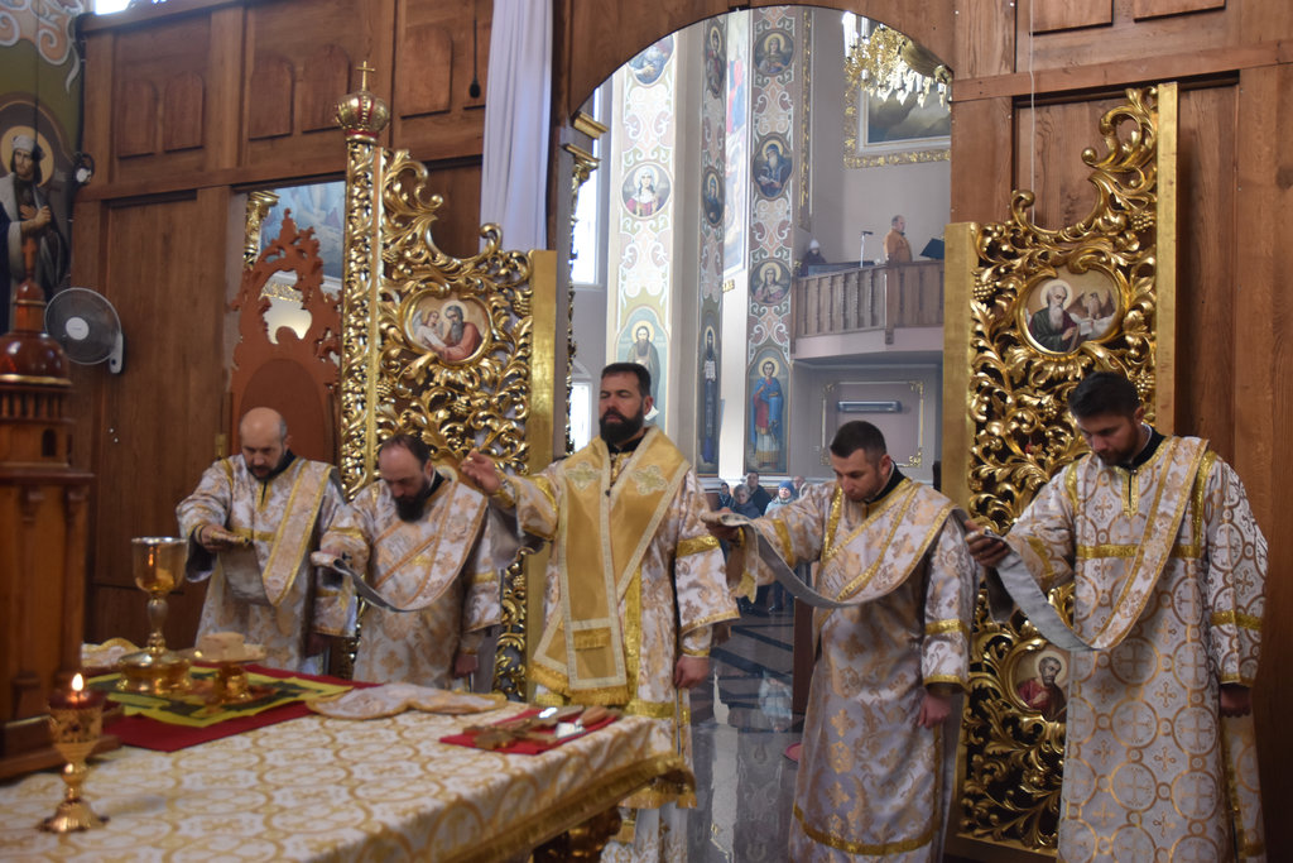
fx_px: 1185
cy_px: 432
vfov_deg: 40.0
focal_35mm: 33
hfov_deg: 57.2
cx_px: 646
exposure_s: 1/125
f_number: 3.5
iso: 900
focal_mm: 22
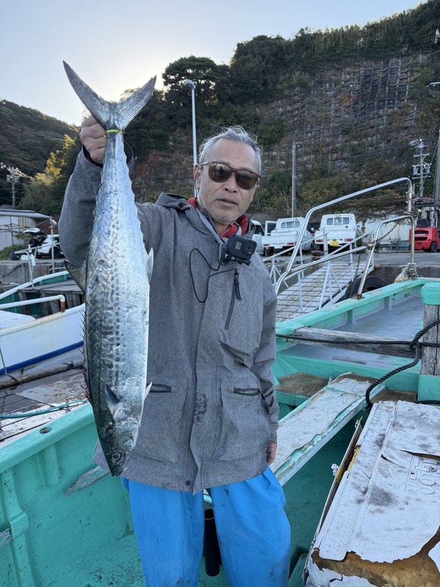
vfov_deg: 71.6
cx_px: 220
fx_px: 407
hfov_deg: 56.8
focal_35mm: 24
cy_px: 294
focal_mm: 6.76
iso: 100
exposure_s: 1/840
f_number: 1.78
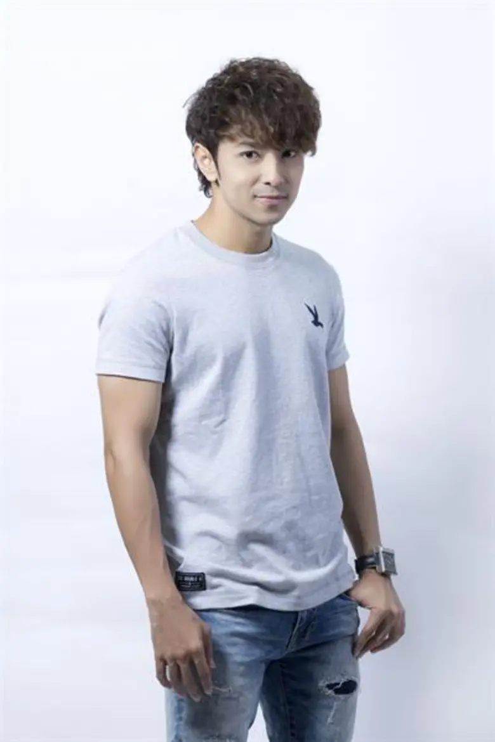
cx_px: 248
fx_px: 2970
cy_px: 371
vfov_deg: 14.3
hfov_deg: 9.5
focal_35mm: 144
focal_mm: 144
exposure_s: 1/60
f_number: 9
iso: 200
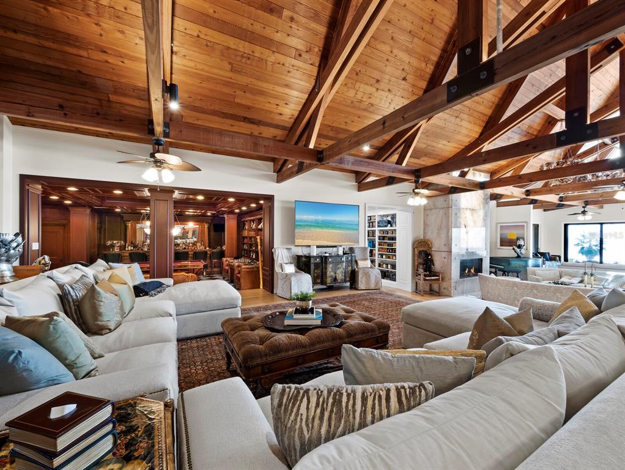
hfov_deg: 102.0
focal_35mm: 14
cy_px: 235
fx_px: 253
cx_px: 312
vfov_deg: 85.7
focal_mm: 7
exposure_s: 1.3
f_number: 11
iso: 200
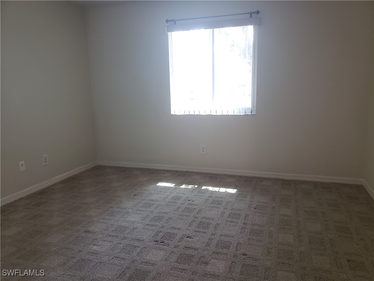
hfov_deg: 67.3
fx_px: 281
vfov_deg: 53.1
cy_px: 140
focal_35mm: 26
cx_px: 187
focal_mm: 4.3
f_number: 2.4
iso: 320
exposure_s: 1/40
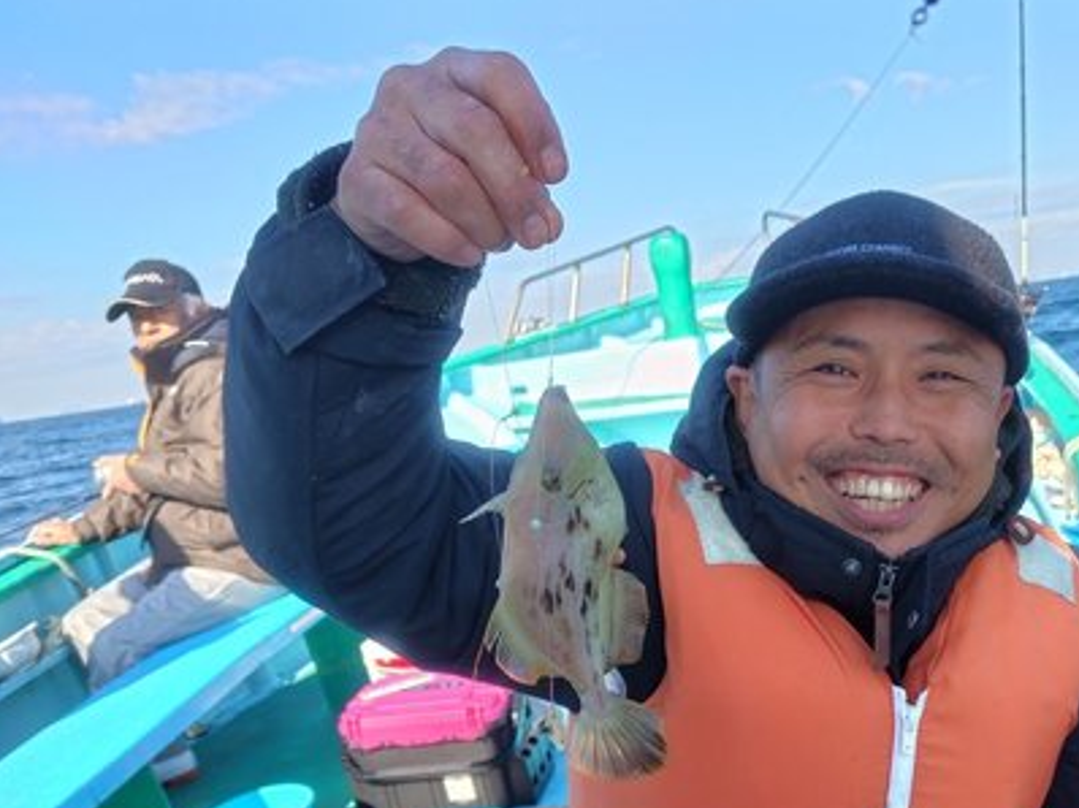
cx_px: 775
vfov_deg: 37.4
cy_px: 632
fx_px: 1153
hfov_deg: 48.7
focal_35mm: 37
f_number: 1.9
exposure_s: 1/405
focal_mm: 5.6
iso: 50
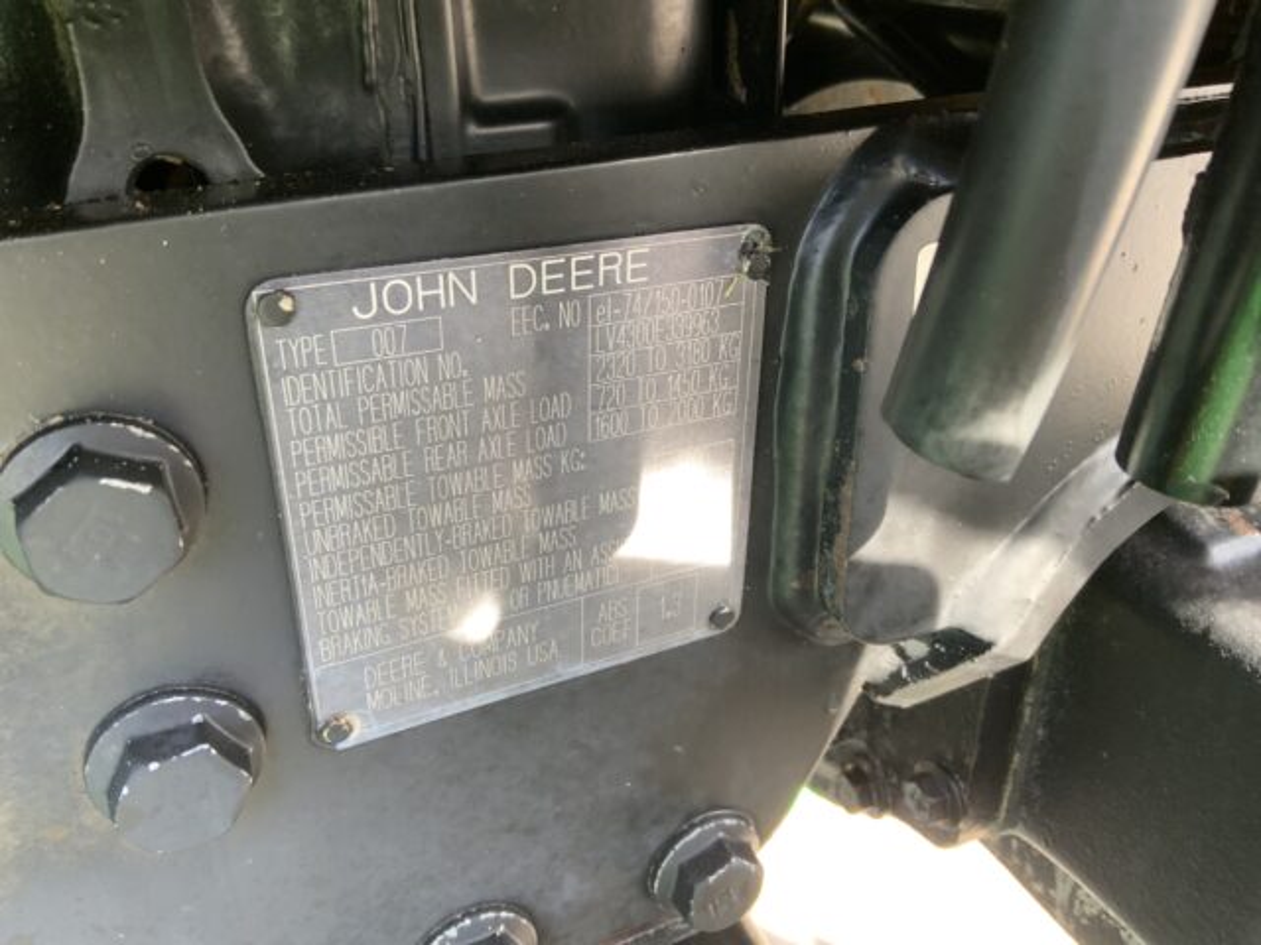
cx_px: 630
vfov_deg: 48.2
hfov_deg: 61.7
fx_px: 1056
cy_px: 472
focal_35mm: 29
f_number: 1.8
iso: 64
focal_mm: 3
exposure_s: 1/120
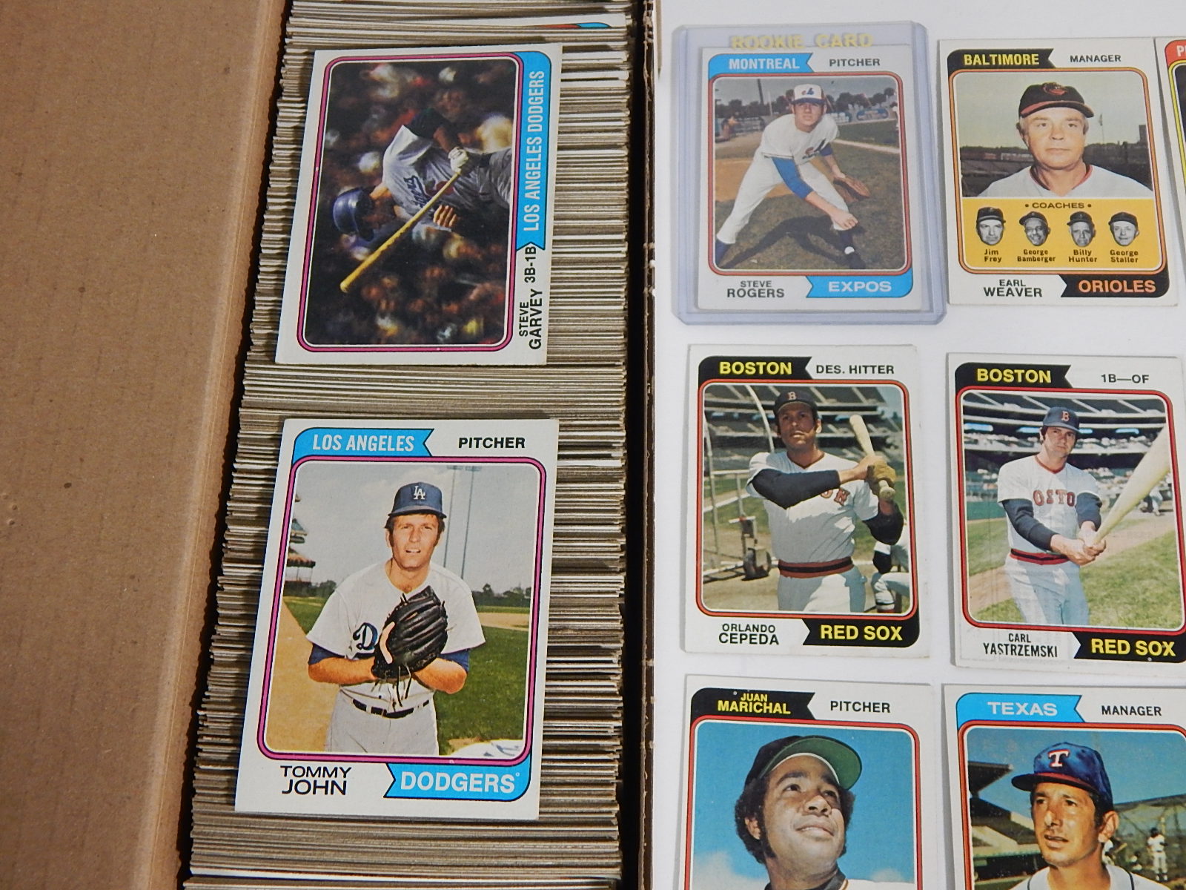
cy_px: 445
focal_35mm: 43
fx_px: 1473
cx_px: 593
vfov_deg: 33.6
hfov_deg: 43.9
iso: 360
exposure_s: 1/30
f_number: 3.6
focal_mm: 7.7
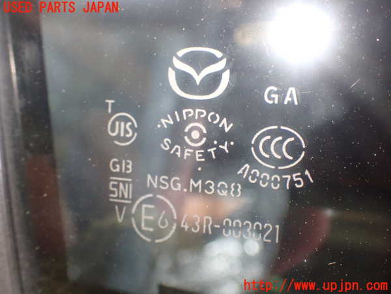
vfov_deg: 30.9
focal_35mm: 47
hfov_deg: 40.4
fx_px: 531
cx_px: 196
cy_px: 147
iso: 800
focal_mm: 8.4
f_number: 3.1
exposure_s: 1/20
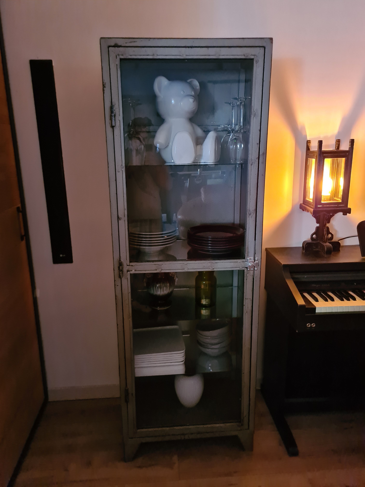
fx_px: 366
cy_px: 244
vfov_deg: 67.3
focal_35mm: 26
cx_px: 182
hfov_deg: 53.1
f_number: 1.8
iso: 1250
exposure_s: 1/20
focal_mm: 5.4
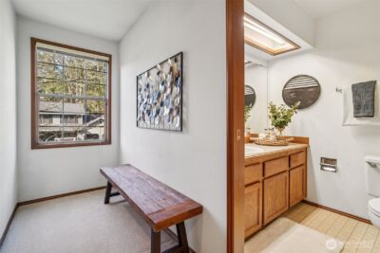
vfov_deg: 73.8
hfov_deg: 96.7
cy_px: 126
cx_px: 190
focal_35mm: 16
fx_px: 169
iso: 1600
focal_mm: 16
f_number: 8
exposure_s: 1/60
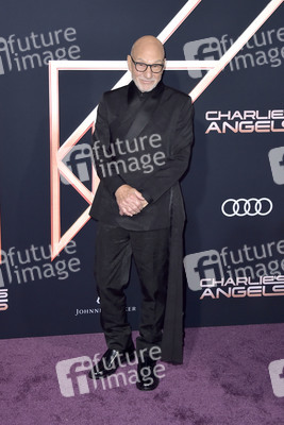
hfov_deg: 26.0
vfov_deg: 38.2
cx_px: 142
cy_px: 212
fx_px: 615
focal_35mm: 52
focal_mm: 52
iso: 500
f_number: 7.1
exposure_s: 1/250
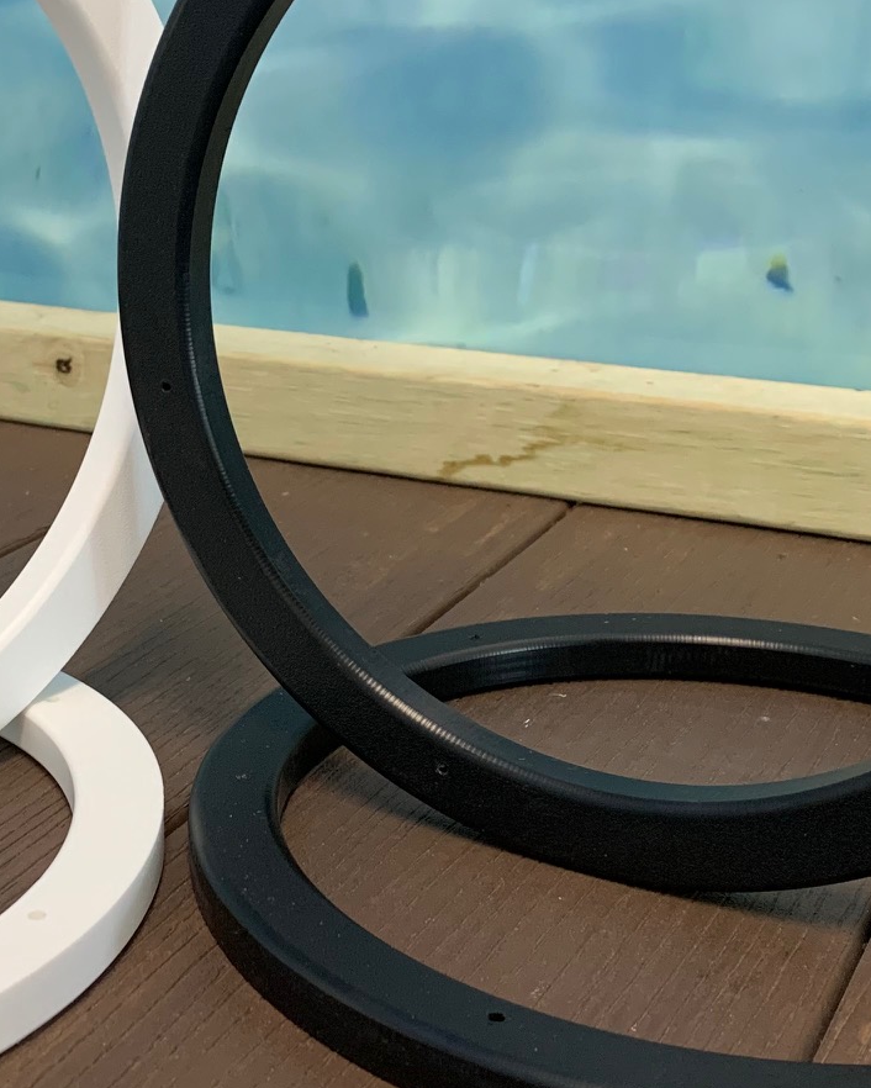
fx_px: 1868
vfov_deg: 32.5
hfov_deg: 25.8
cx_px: 190
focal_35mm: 58
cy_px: 516
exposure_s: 1/60
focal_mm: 4.25
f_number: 1.8
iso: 125
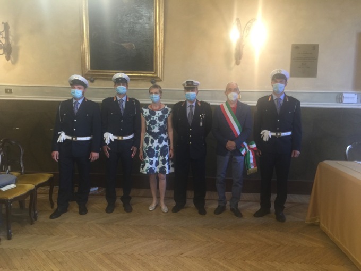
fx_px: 302
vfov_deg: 48.2
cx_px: 180
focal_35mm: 29
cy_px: 136
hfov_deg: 61.7
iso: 80
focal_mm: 4.15
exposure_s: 1/17
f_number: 2.2
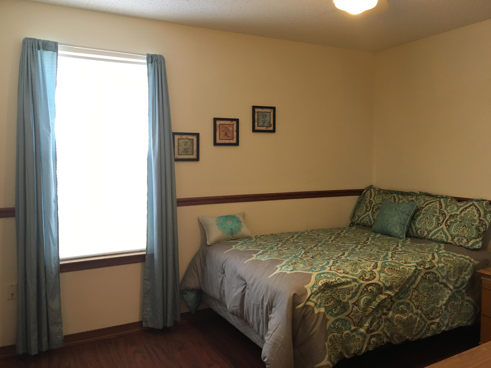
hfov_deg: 61.7
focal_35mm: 29
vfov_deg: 48.2
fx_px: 411
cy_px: 184
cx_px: 246
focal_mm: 4.15
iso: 64
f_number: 2.2
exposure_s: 1/15
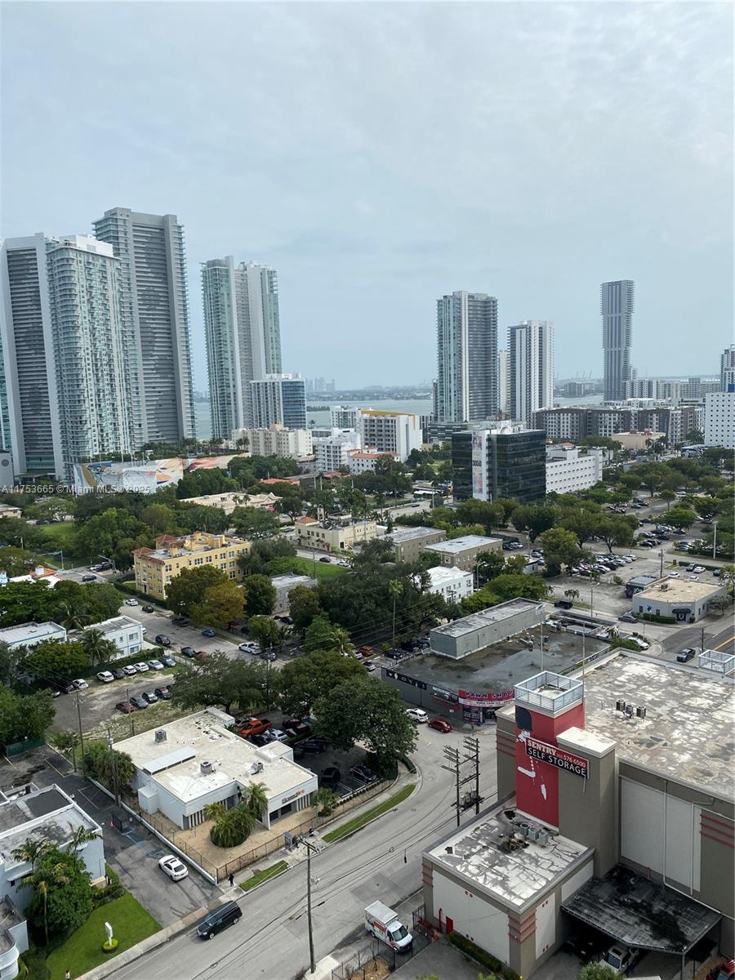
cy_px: 490
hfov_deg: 53.1
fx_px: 736
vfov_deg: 67.3
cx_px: 368
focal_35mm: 26
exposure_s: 1/5236
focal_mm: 4.25
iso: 32
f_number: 1.8
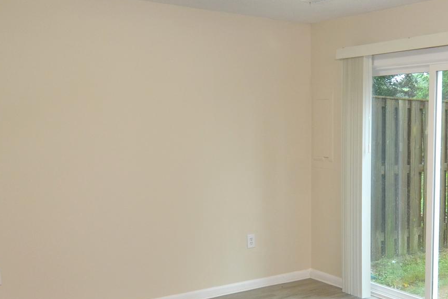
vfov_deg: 31.1
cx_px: 379
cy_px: 185
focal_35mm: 43
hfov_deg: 42.7
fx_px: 535
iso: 400
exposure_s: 1/60
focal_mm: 12
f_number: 4
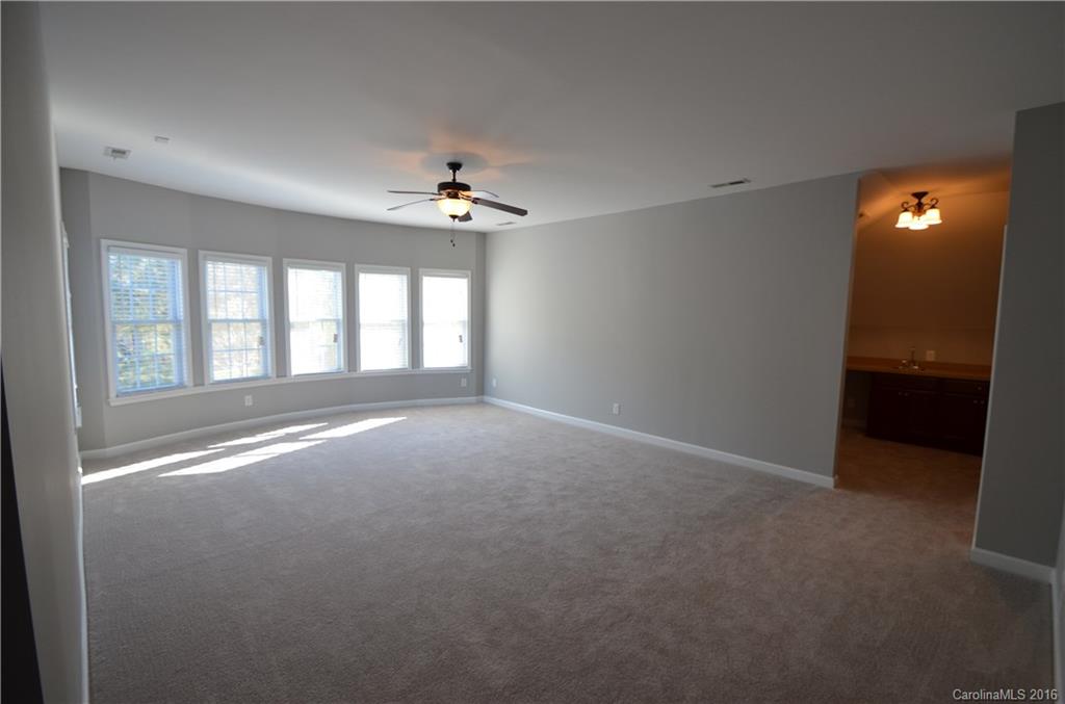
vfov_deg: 77.0
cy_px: 352
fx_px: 443
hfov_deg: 100.5
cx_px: 532
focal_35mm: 15
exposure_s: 1/100
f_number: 5
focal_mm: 10
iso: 400
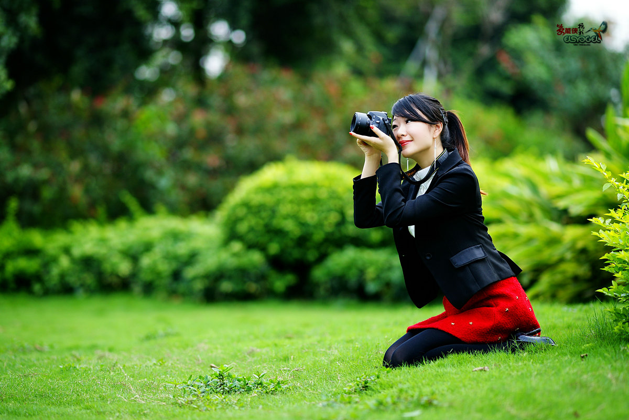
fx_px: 2359
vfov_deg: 10.2
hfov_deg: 15.2
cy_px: 210
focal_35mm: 135
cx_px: 314
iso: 160
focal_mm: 135
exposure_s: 1/1600
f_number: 2
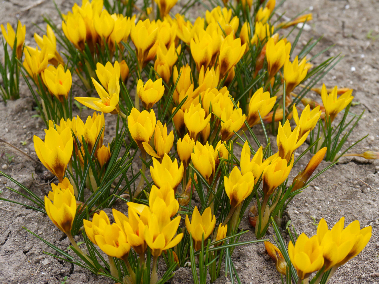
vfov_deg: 20.5
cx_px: 190
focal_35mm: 72
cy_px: 142
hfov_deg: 27.0
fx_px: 789
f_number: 7.1
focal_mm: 36
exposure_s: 1/200
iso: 160
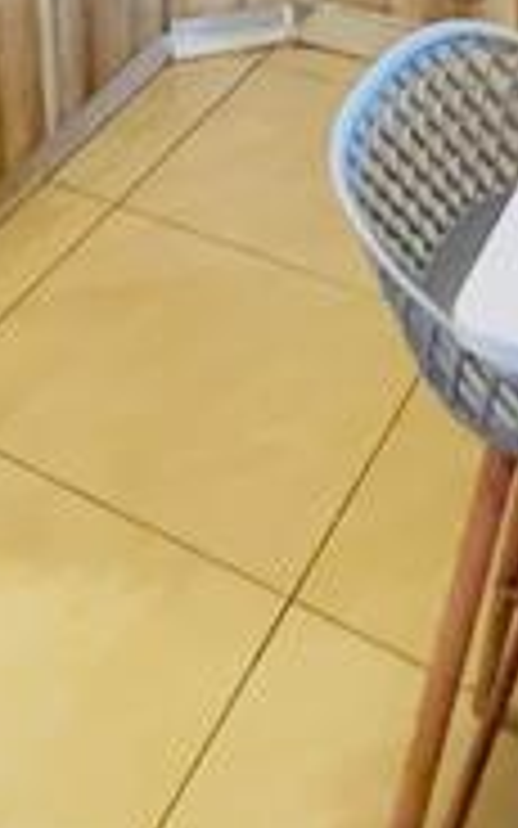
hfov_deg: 20.6
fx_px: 1355
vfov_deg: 24.1
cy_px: -504
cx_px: -54
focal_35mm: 60
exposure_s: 1/50
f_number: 1.8
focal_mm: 1.57
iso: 640
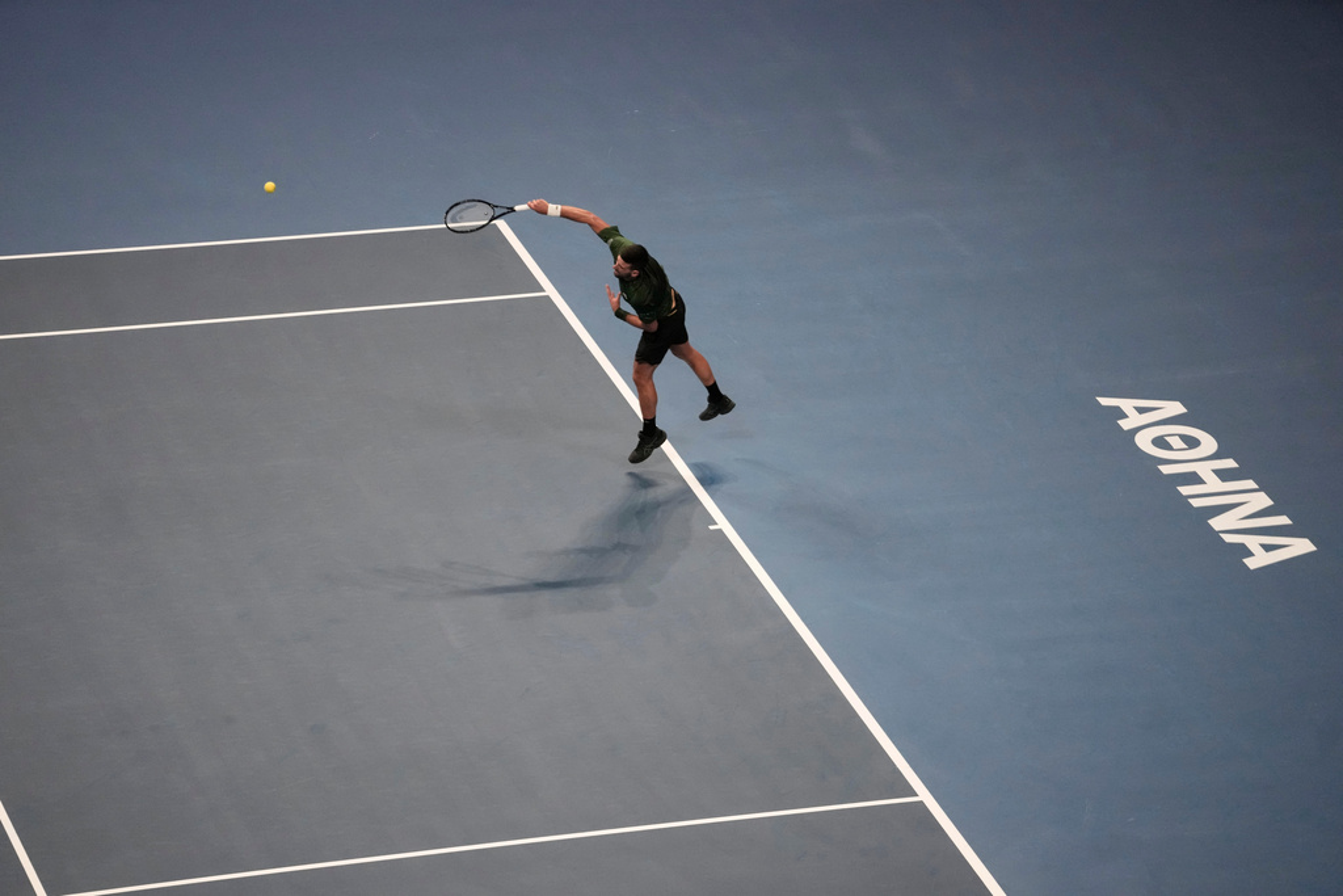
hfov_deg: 10.3
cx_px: 672
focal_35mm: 200
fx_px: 7462
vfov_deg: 6.9
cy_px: 448
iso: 6400
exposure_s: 1/4000
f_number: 2.8
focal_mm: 200
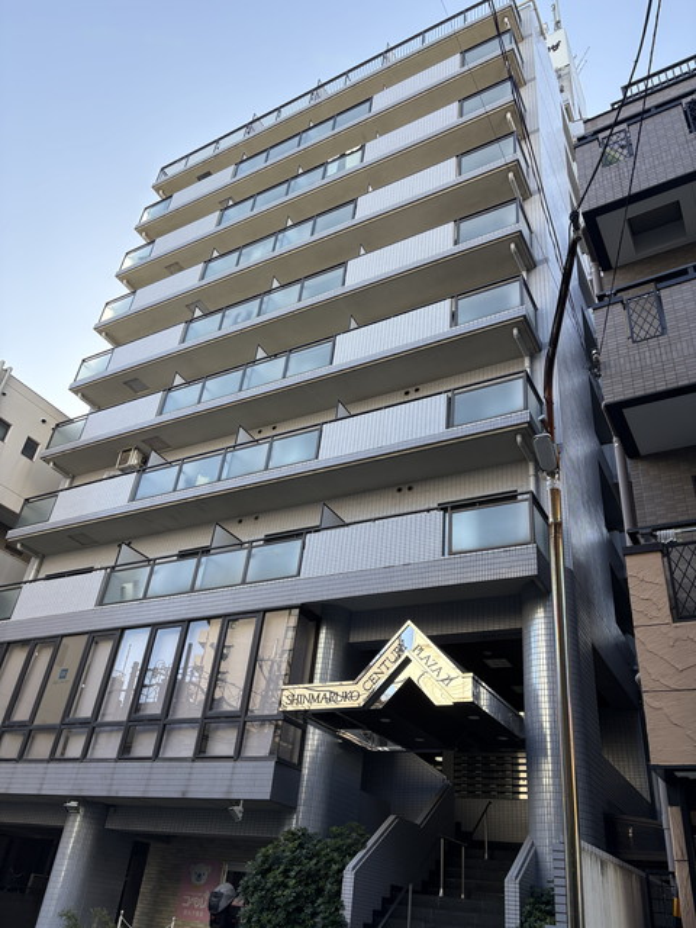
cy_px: 464
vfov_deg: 67.3
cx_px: 348
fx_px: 697
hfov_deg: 53.1
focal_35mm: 26
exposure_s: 1/629
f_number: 1.6
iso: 64
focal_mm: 5.96
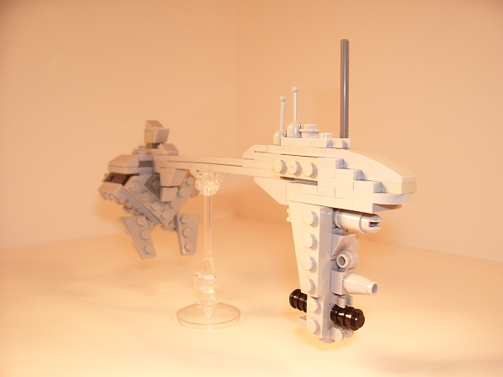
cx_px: 252
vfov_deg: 41.8
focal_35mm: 34
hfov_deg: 54.0
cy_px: 188
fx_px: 494
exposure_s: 1/180
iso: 80
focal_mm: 5.6
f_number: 2.7
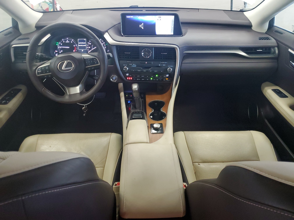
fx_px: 221
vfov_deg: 53.1
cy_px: 110
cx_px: 147
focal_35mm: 26
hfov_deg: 67.3
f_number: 1.5
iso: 337
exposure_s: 1/33
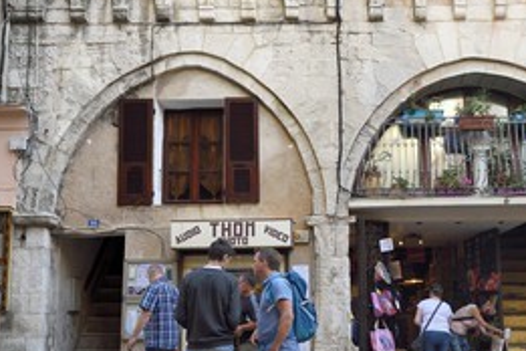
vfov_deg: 29.6
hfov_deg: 43.2
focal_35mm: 45
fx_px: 657
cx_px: 335
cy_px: 240
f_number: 5.6
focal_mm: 28
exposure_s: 1/200
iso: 400
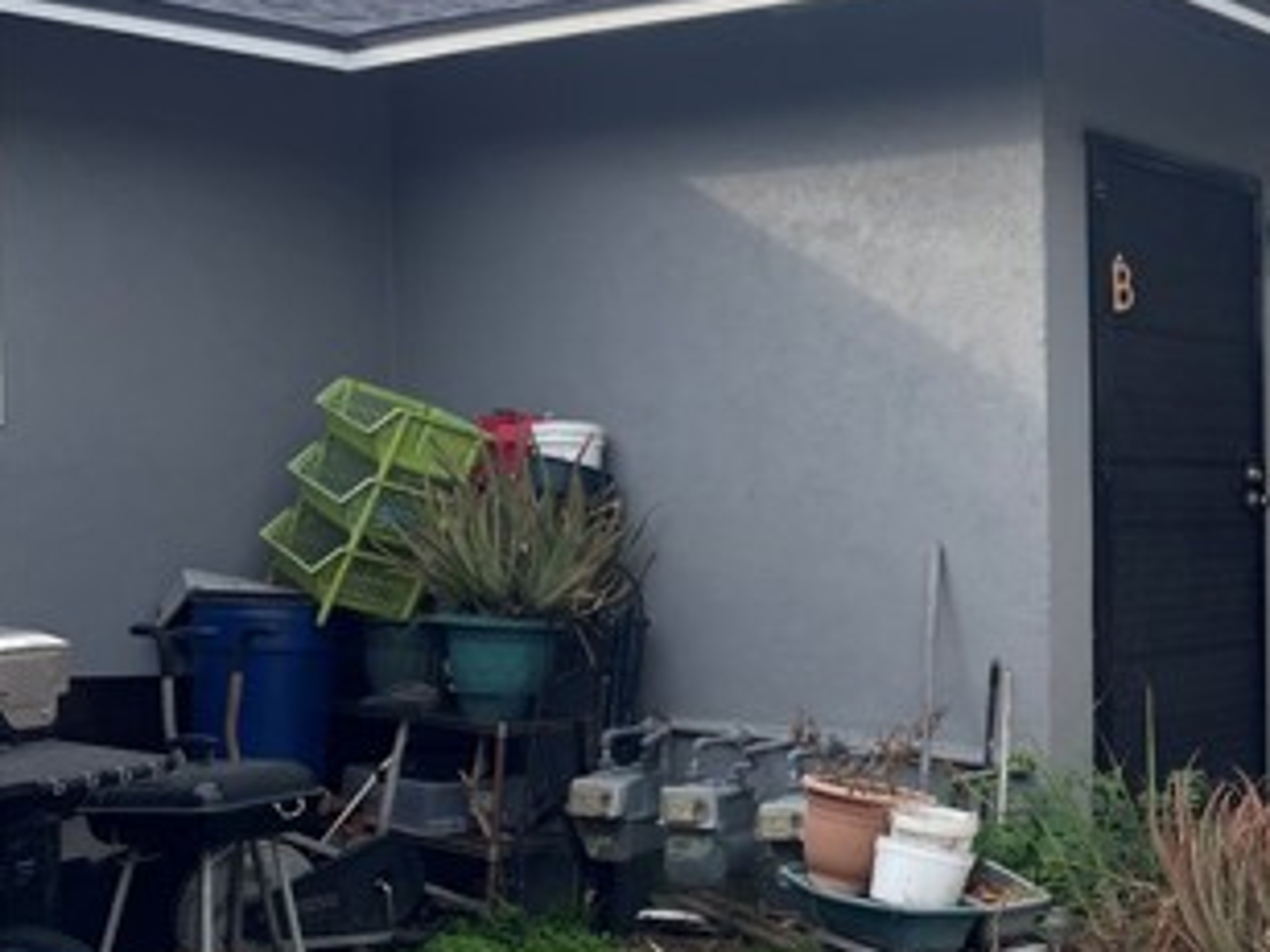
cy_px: 540
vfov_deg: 27.0
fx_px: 1981
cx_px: 1315
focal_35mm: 54
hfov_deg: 32.3
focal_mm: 4.2
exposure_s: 1/1667
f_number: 1.6
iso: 32
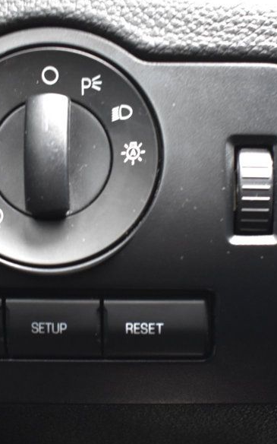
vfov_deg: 27.5
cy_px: 245
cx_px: 165
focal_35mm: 75
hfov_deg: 17.4
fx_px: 906
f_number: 6.3
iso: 1600
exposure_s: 1/15
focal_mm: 28
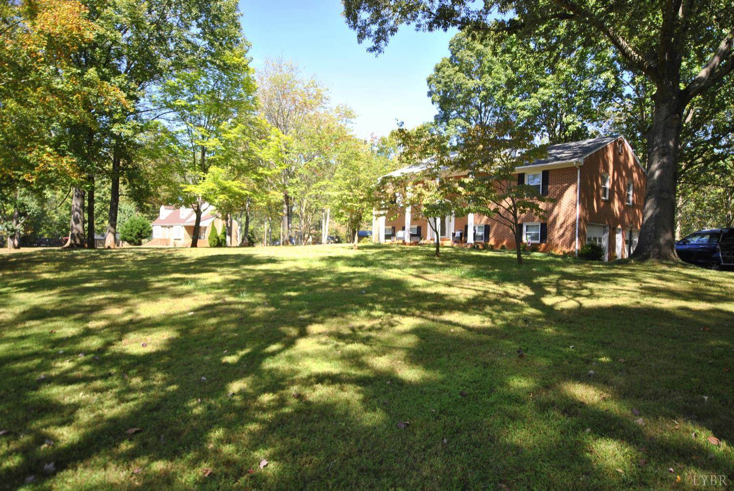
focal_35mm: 21
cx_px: 367
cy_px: 246
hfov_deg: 81.1
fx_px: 429
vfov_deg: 59.6
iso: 125
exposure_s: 1/125
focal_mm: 14
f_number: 5.6
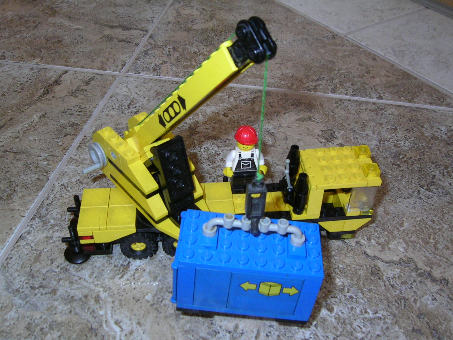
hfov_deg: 51.4
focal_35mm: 36
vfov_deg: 39.7
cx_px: 226
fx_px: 471
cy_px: 170
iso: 100
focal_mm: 5.6
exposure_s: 1/30
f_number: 4.8
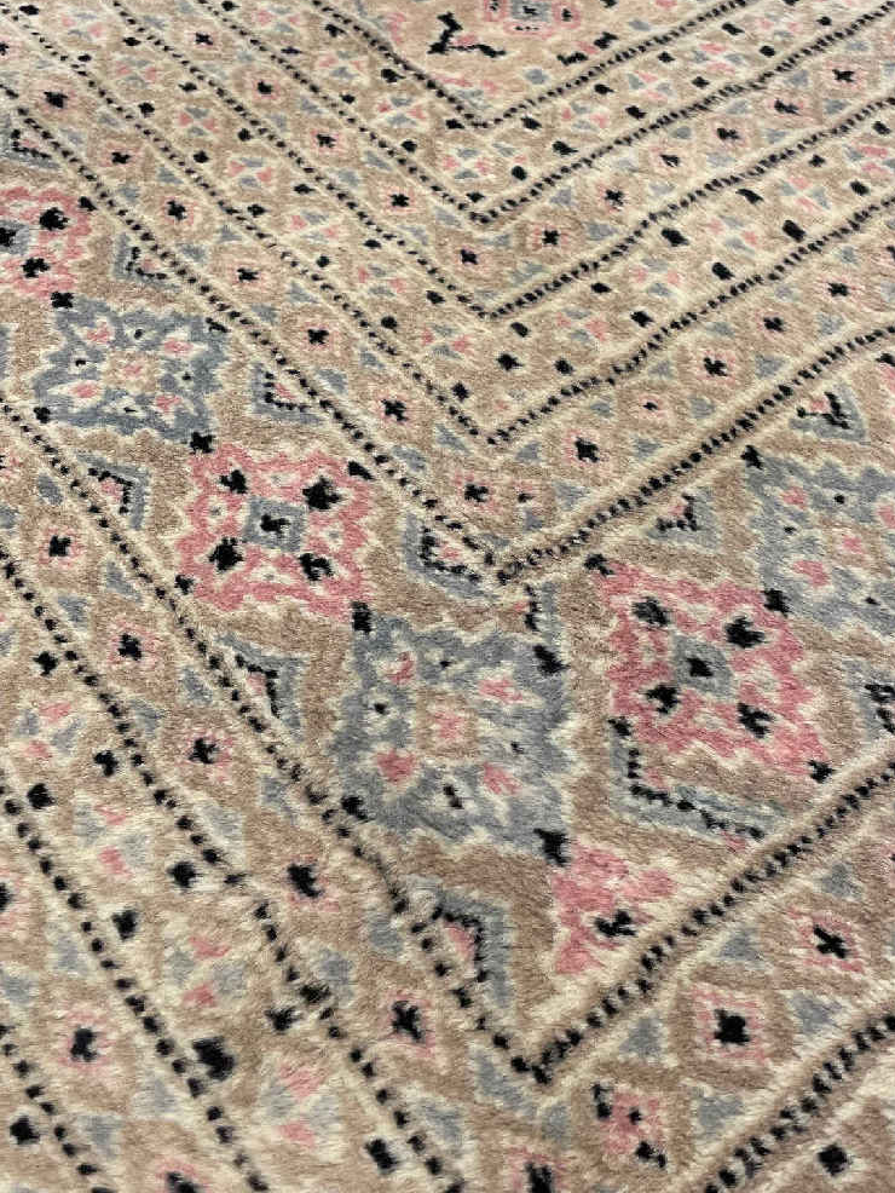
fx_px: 1551
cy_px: 512
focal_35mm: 45
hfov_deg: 32.2
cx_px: 493
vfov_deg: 42.0
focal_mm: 4.2
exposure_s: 1/100
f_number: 1.6
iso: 80
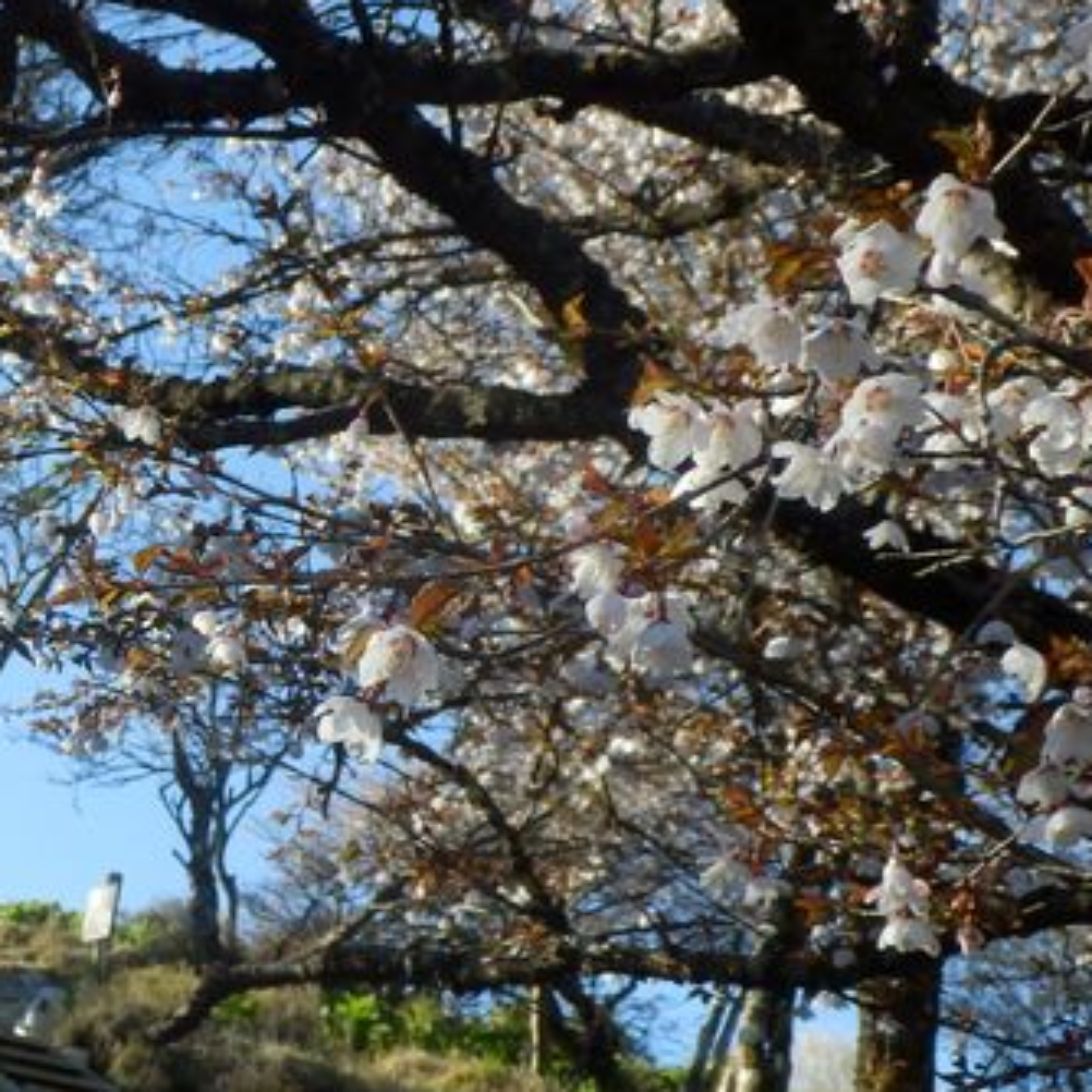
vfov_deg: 19.5
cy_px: 533
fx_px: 3176
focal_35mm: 89
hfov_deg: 19.0
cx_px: 20
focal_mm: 7.4
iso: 80
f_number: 4
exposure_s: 1/320
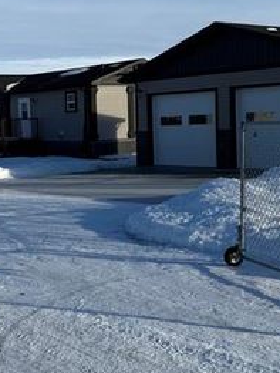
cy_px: 163
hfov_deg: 23.3
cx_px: 18
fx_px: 657
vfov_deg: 31.6
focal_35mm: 61
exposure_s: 1/5714
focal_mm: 6.76
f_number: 1.78
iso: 80
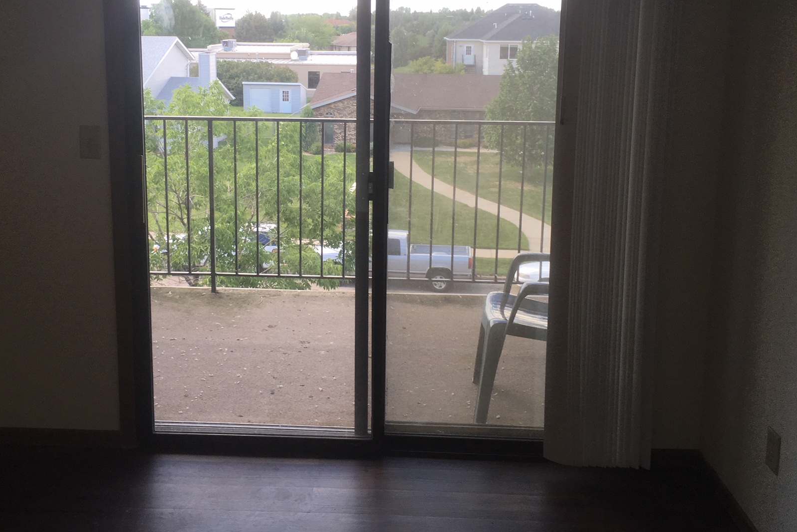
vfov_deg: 34.6
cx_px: 339
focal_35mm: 38
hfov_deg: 50.5
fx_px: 841
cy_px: 159
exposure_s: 1/120
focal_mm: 4.15
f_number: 2.2
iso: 25
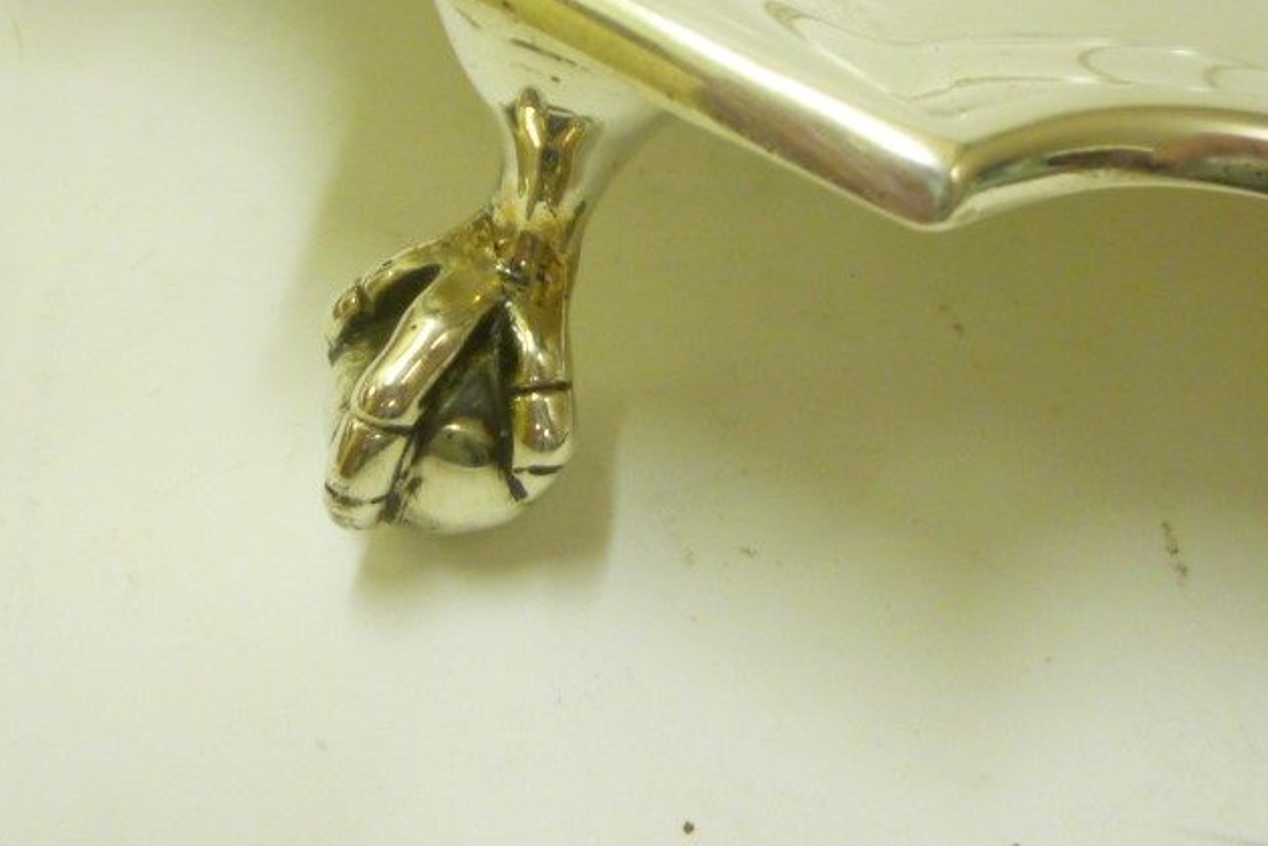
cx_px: 635
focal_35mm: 55
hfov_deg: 36.2
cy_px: 397
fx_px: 1938
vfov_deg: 24.6
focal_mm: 5.2
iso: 250
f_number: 3.3
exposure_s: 1/30
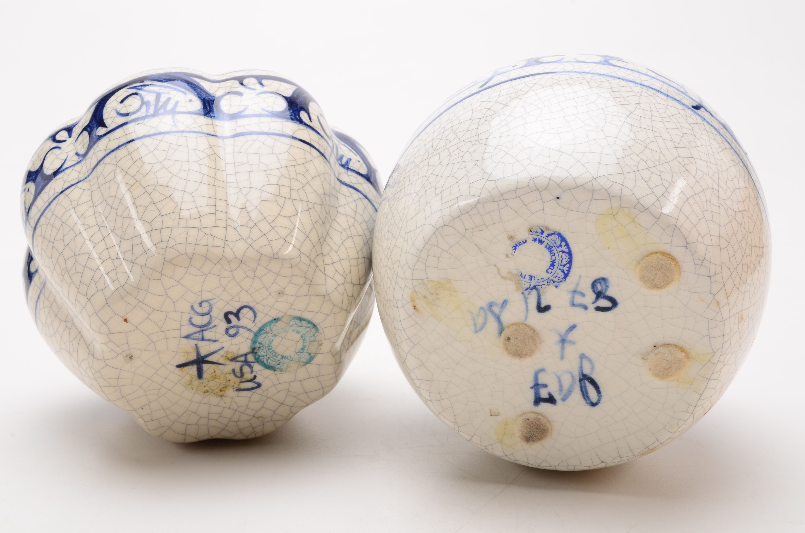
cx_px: 402
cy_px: 266
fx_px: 1272
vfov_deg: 23.7
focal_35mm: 57
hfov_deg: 35.1
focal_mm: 38
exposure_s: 1/160
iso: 100
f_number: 22
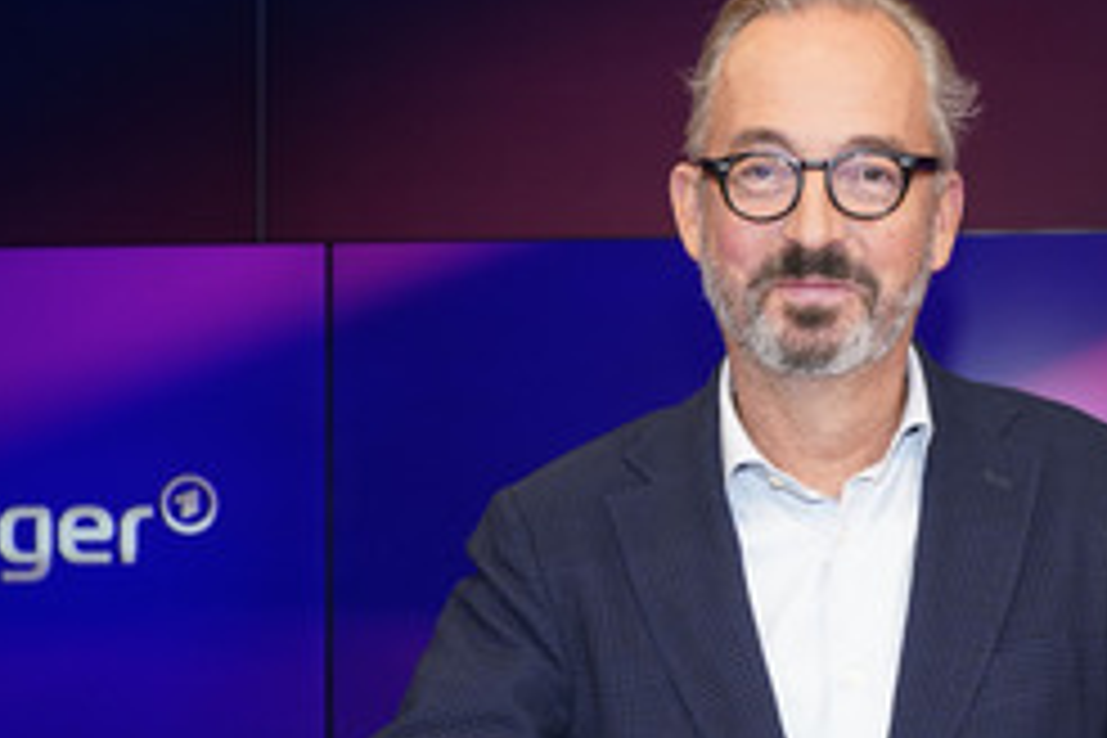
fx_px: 2029
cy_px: 594
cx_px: 844
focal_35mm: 66
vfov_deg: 20.4
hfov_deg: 30.0
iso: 2000
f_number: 5.6
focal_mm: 36
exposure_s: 1/125
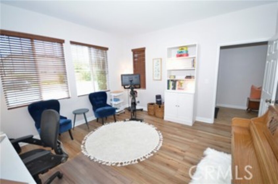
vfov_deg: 77.1
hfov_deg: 100.5
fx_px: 116
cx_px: 139
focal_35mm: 15
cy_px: 92
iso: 400
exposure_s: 1/80
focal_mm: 10
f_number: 4.5
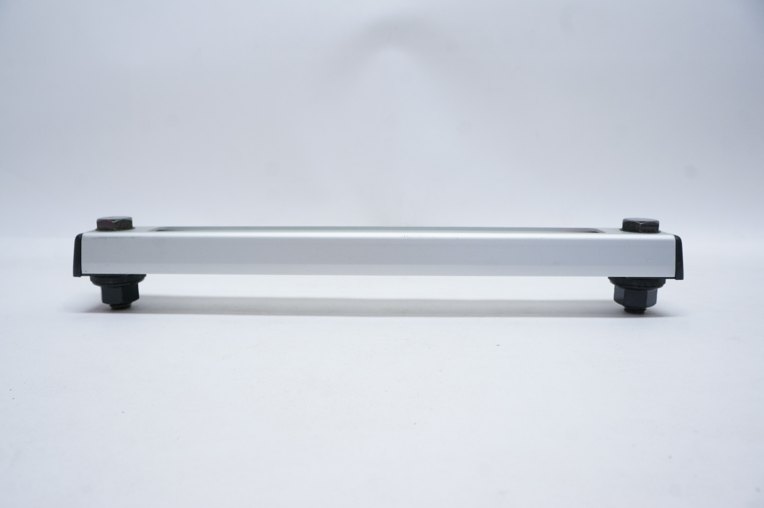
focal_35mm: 27
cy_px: 254
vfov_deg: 47.8
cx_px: 382
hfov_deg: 67.4
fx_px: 572
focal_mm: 18
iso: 800
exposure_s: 1/30
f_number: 9
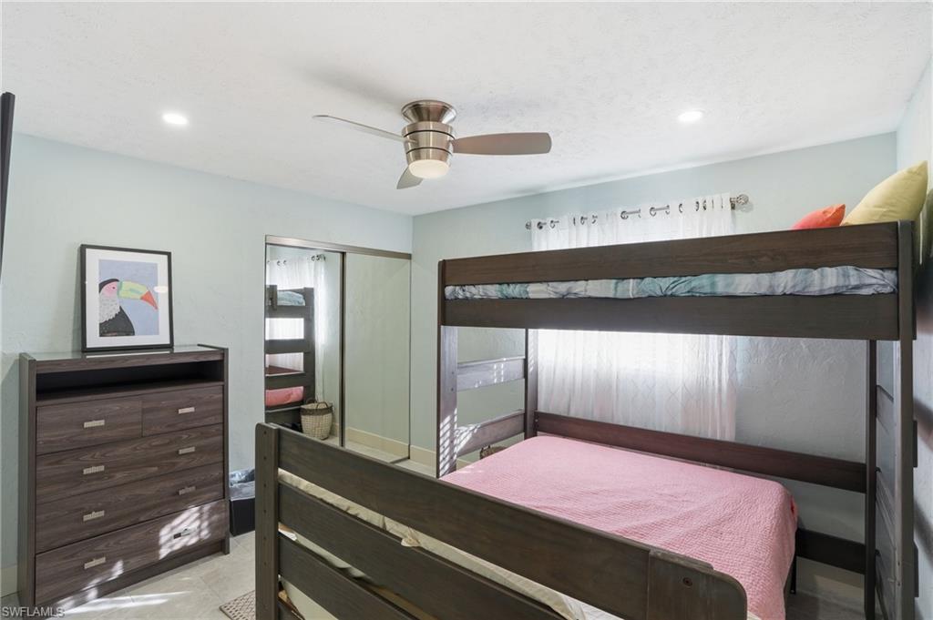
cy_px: 310
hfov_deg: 96.8
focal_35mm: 16
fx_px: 414
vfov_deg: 73.7
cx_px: 466
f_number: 9
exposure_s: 1/100
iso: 400
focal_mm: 16
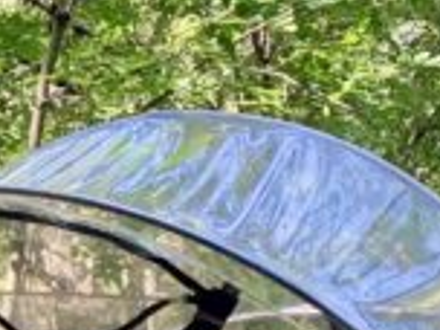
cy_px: 368
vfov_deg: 8.4
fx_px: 2224
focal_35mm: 175
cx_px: -608
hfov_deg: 9.9
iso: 64
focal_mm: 4.25
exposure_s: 1/121
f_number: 1.8
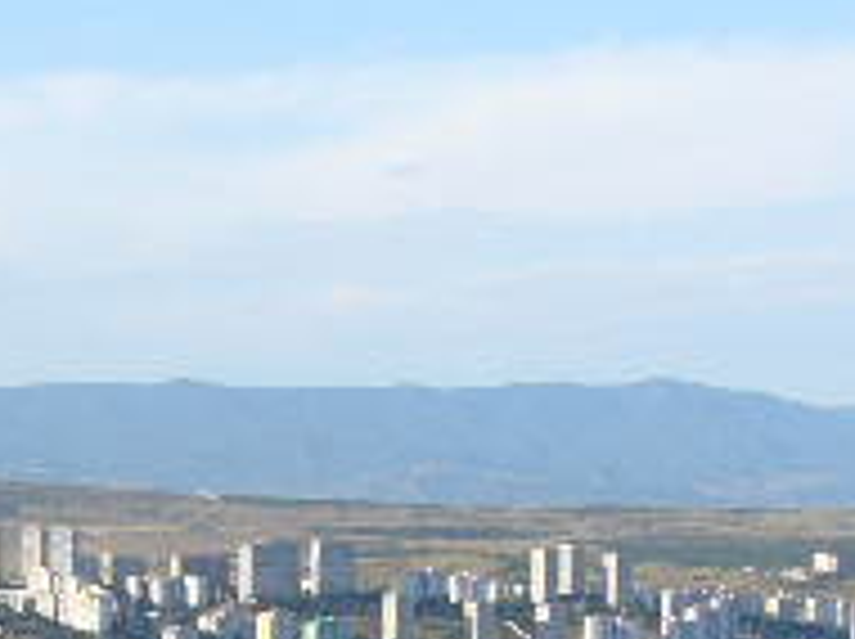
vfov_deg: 12.4
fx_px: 2911
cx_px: 117
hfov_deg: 16.5
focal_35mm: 118
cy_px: 639
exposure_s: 1/160
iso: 80
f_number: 5.6
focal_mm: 5.8
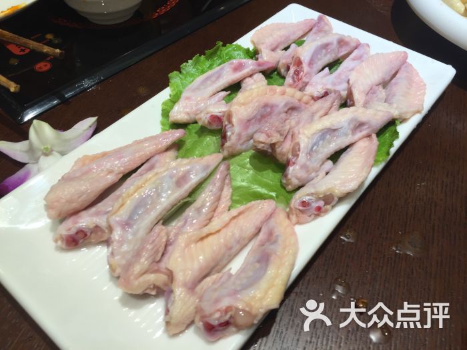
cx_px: 234
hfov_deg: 61.7
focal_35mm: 29
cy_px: 175
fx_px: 391
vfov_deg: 48.2
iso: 32
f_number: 2.2
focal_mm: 4.15
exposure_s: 1/50
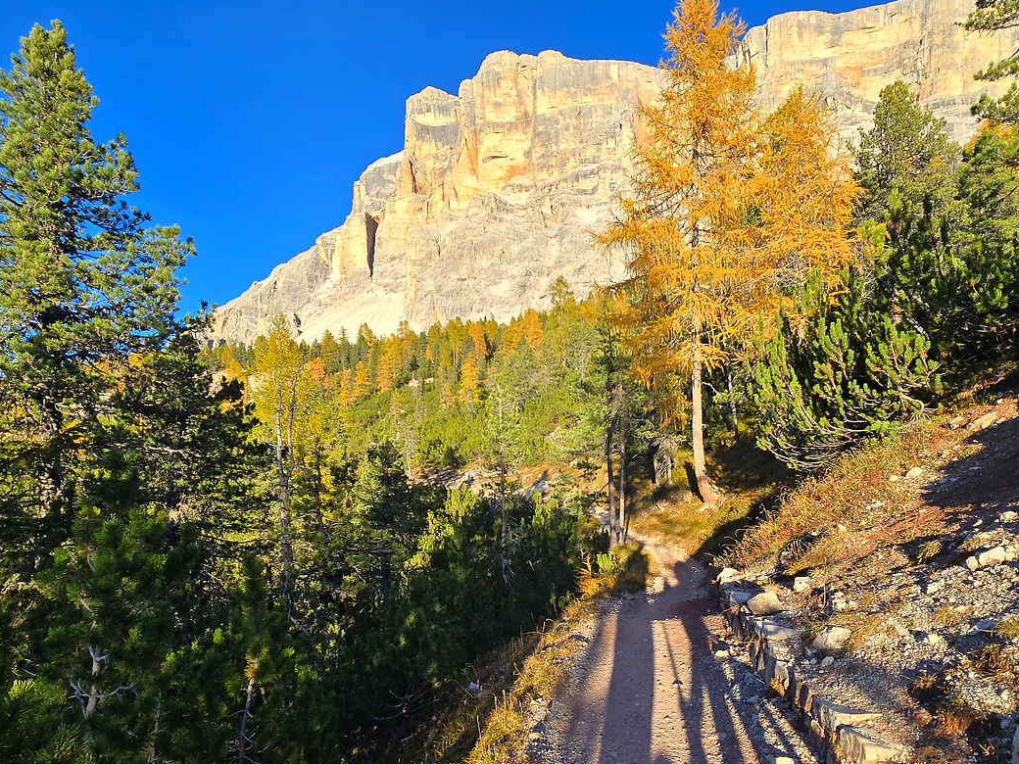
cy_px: 490
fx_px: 530
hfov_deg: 87.3
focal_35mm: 18
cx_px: 575
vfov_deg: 70.1
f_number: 2.2
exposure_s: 1/1061
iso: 50
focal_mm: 2.2
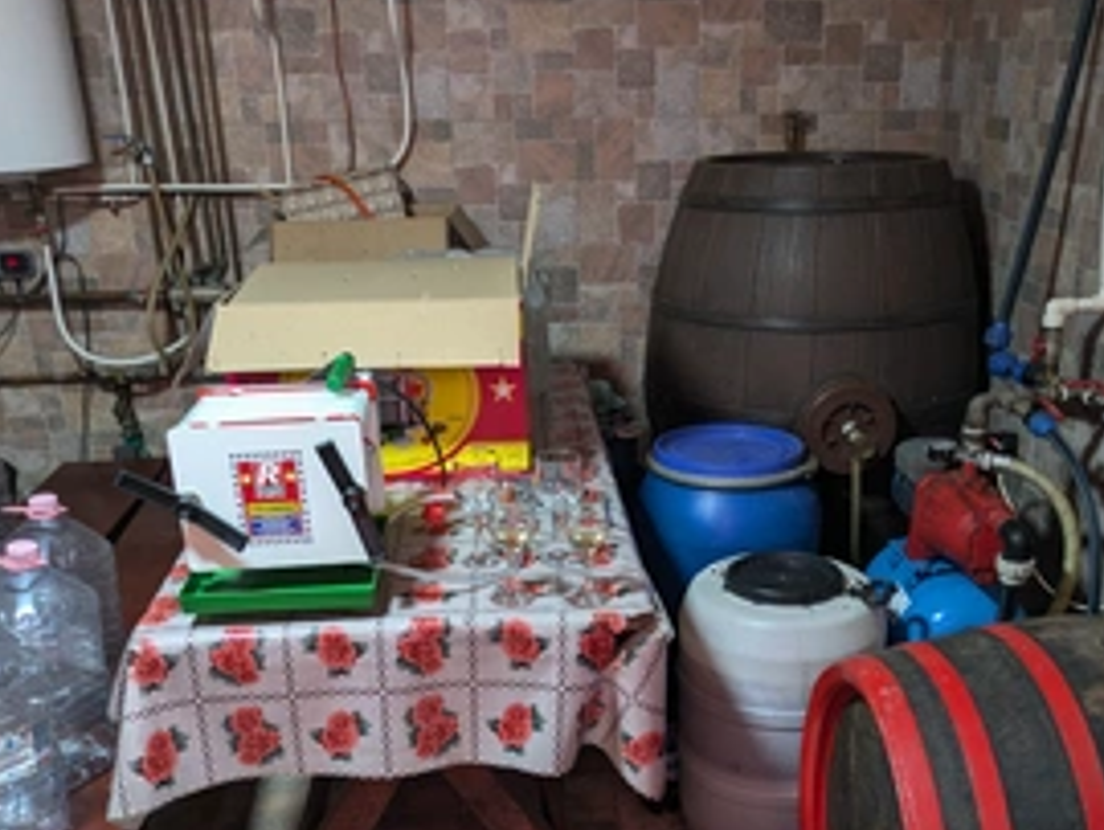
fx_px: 1181
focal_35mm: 37
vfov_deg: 38.1
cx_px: 613
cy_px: 585
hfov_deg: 50.0
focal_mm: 5.43
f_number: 1.89
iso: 291
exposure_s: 1/50
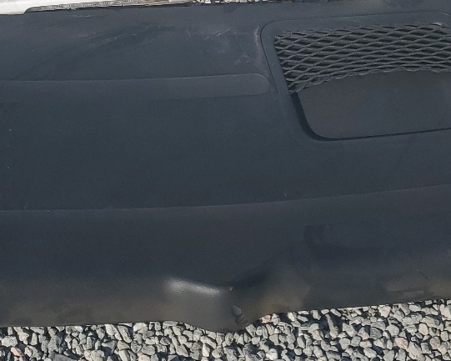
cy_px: -46
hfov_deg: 24.7
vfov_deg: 19.5
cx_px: 52
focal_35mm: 75
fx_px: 1001
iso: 50
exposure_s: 1/5000
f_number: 1.5
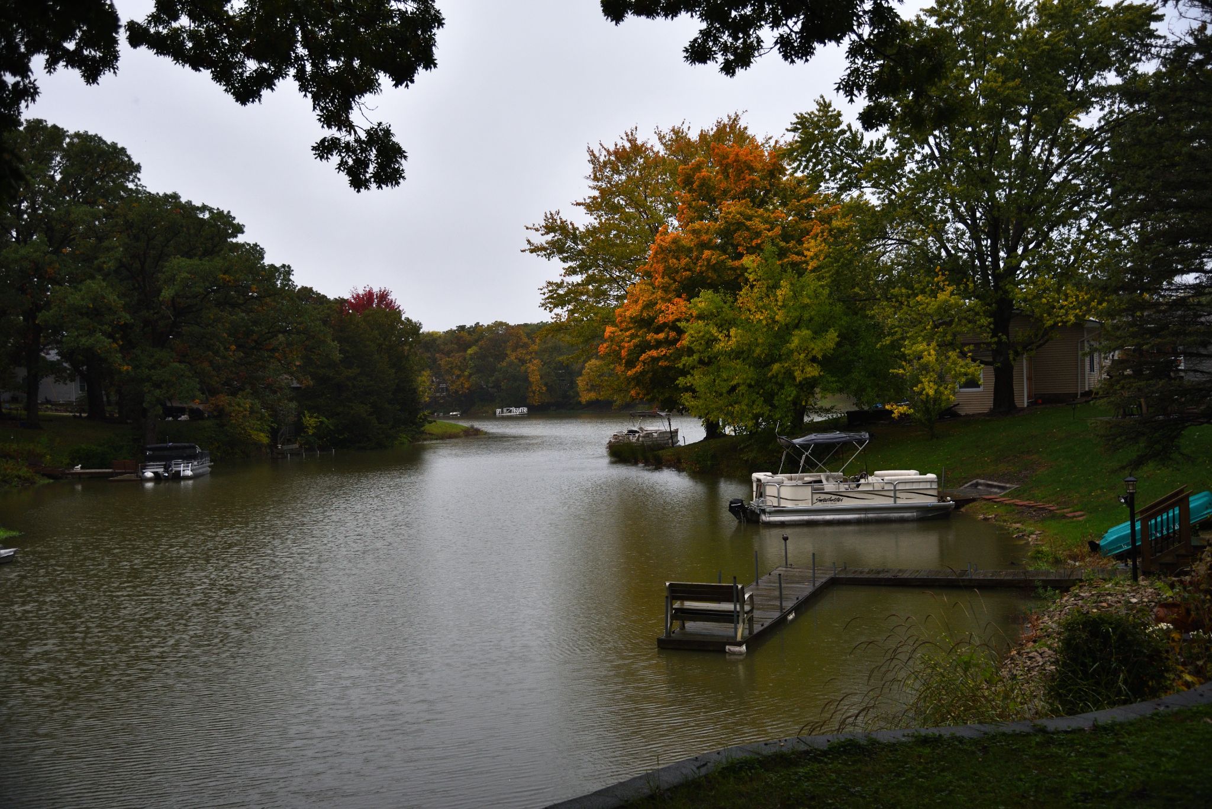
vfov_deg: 37.9
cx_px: 606
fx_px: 1179
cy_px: 404
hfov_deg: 54.4
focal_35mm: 35
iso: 1000
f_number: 4
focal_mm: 35
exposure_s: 1/800
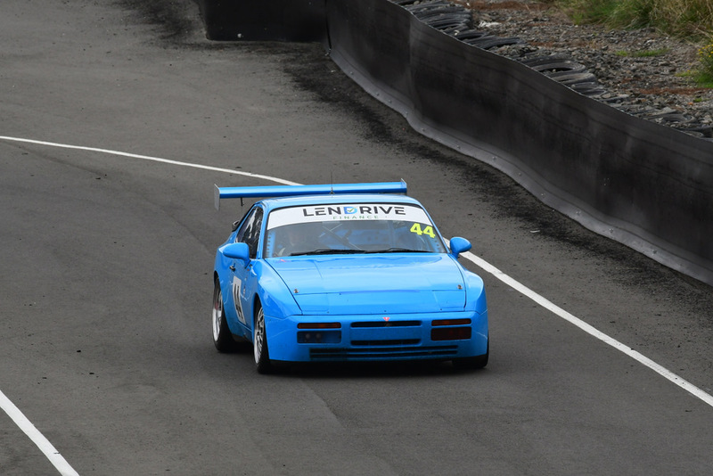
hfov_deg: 3.8
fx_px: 10698
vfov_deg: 2.5
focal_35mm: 540
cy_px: 238
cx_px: 356
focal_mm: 360
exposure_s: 1/640
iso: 800
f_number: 11
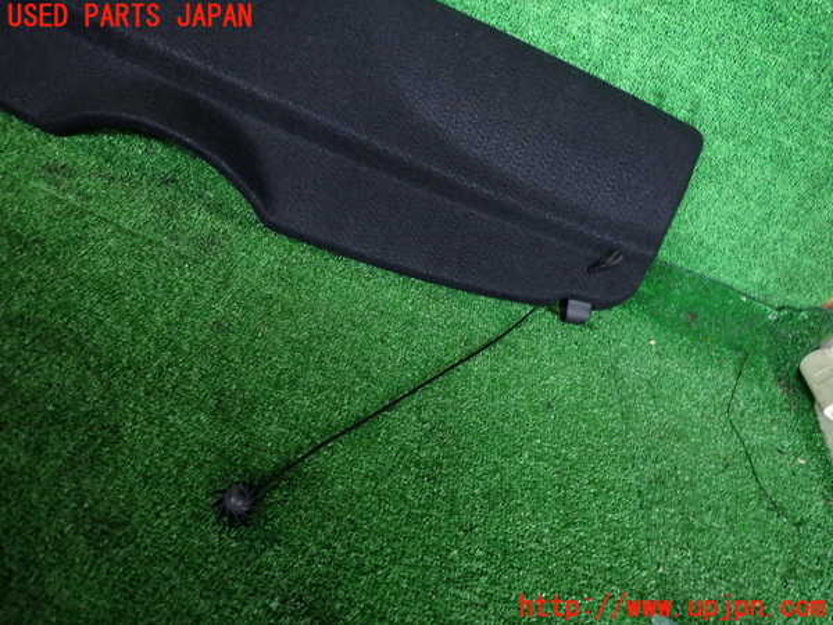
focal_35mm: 25
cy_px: 312
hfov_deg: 69.4
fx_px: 602
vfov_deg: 54.9
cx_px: 416
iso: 200
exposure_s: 1/60
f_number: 2
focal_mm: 4.5
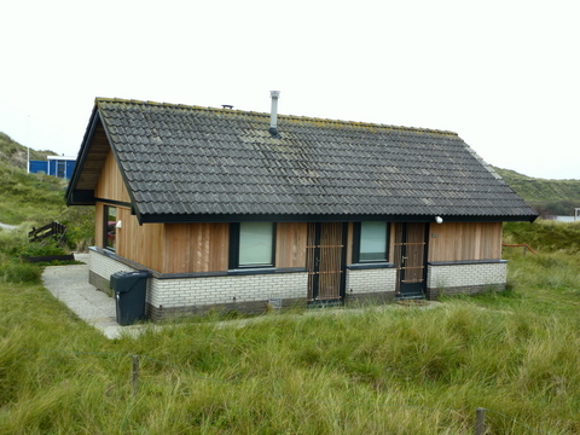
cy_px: 218
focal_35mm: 37
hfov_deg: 50.1
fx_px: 620
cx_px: 290
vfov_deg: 38.7
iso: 80
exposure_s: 1/80
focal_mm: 6.1
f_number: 3.6
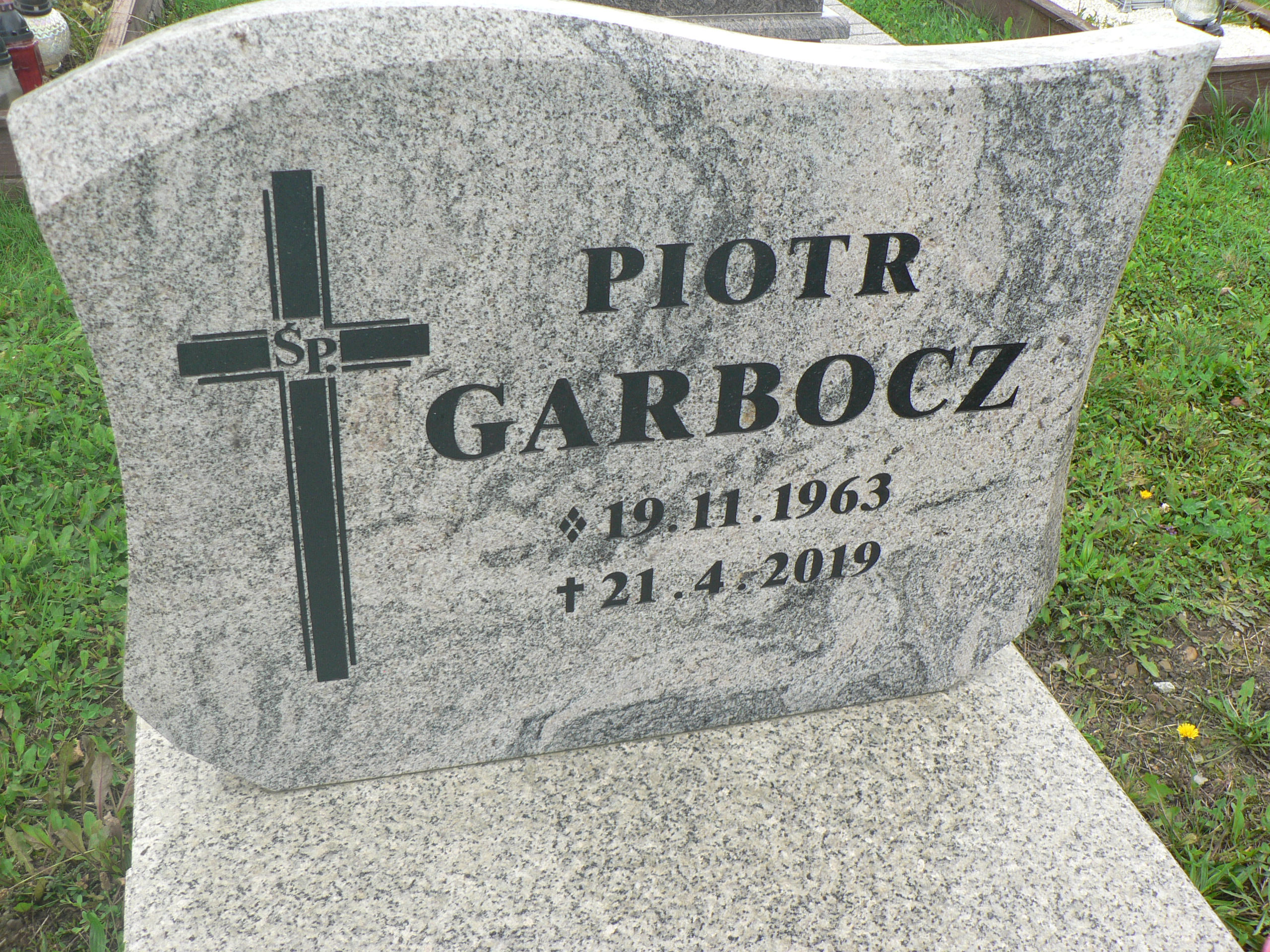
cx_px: 635
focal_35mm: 36
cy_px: 476
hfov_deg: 51.4
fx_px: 1321
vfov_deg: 39.7
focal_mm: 6
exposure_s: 1/80
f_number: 3.2
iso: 80
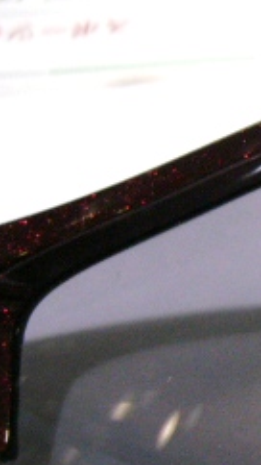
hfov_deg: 10.5
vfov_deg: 21.2
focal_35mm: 101
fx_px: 1244
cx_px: 599
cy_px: 229
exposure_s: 1/60
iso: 200
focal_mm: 5.8
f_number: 2.8
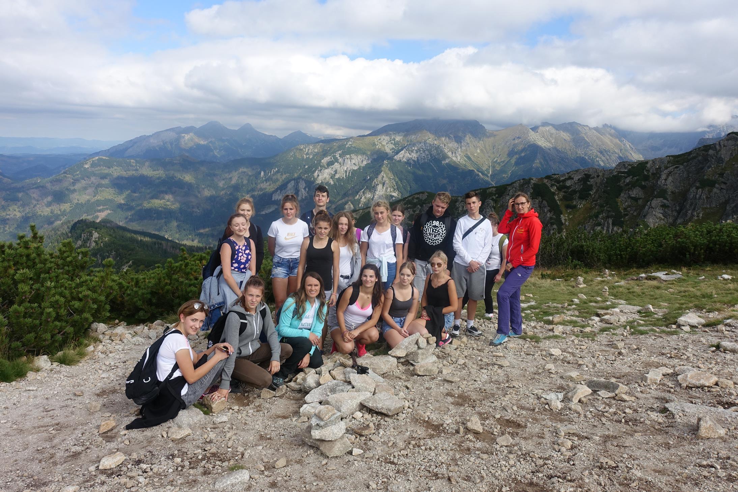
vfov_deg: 53.1
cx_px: 369
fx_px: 492
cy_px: 246
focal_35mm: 24
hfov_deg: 73.7
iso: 125
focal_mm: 8.8
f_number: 5.6
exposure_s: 1/500
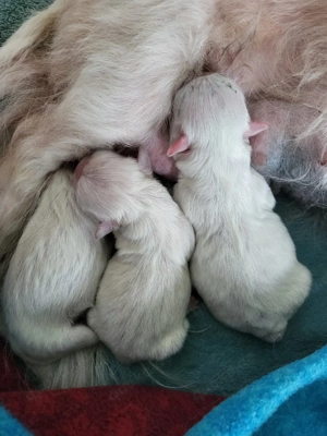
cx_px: 164
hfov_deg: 53.1
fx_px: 327
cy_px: 218
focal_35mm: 26
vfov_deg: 67.3
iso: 640
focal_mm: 5.4
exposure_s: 1/50.3
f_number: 1.8
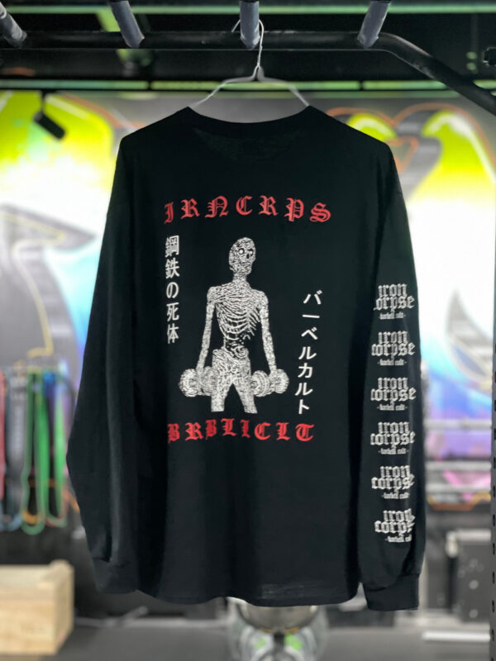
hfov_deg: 28.0
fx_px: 993
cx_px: 248
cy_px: 330
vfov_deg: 36.8
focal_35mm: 52
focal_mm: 6
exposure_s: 1/14
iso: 400
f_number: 2
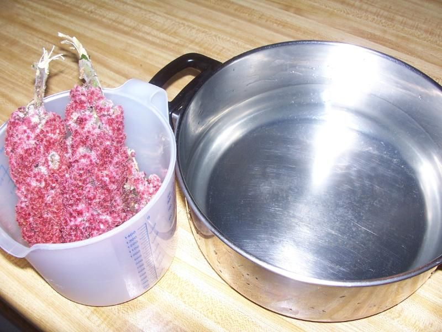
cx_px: 221
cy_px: 166
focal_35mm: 35
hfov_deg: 52.6
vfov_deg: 40.7
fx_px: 447
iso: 140
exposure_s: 1/60
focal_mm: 6
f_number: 2.8
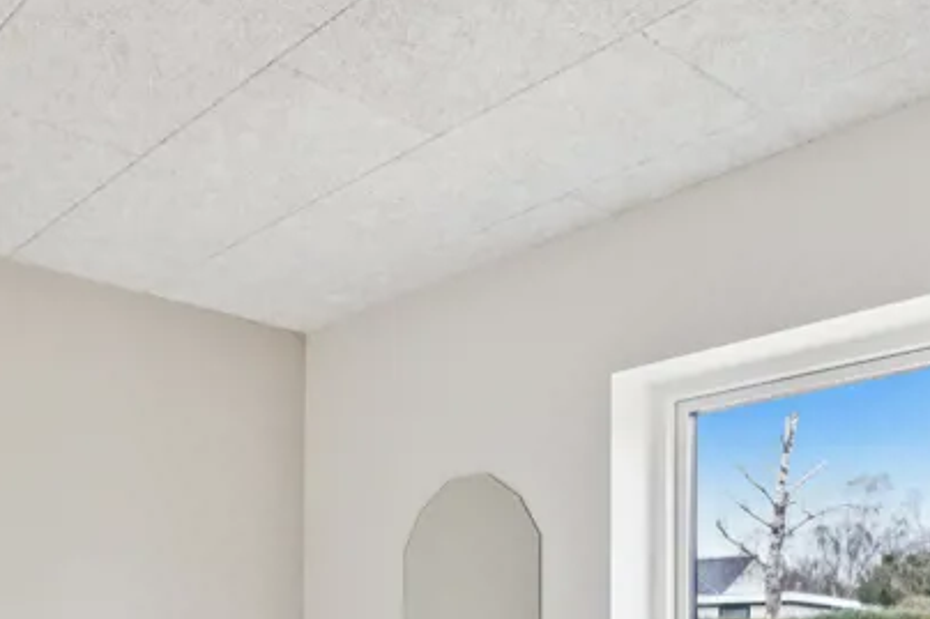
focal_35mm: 39
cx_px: 203
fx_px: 1007
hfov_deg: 47.2
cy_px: 670
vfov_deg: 30.8
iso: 800
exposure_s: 1/1.67
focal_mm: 10
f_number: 8
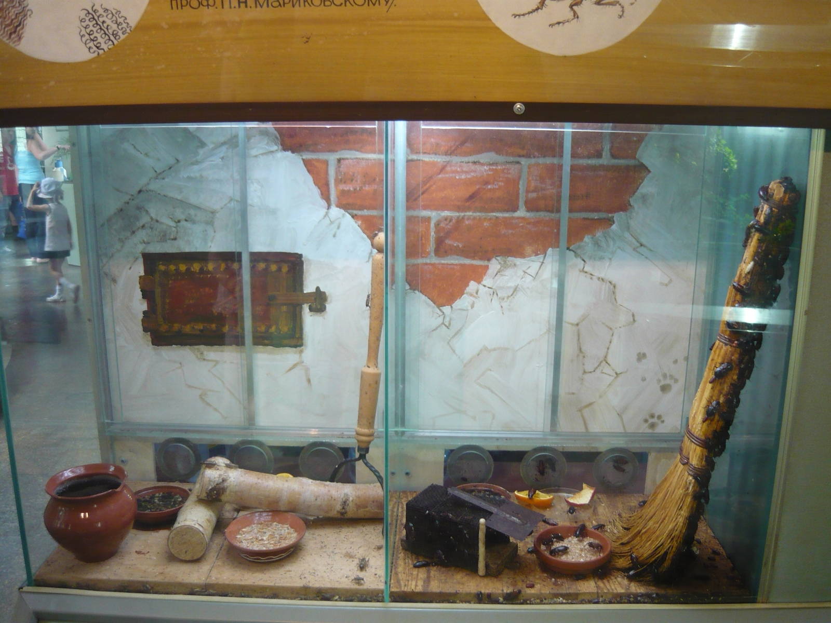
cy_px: 312
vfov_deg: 42.9
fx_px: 792
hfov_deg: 55.4
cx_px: 416
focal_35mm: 33
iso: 250
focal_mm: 5.5
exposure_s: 1/30
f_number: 2.8
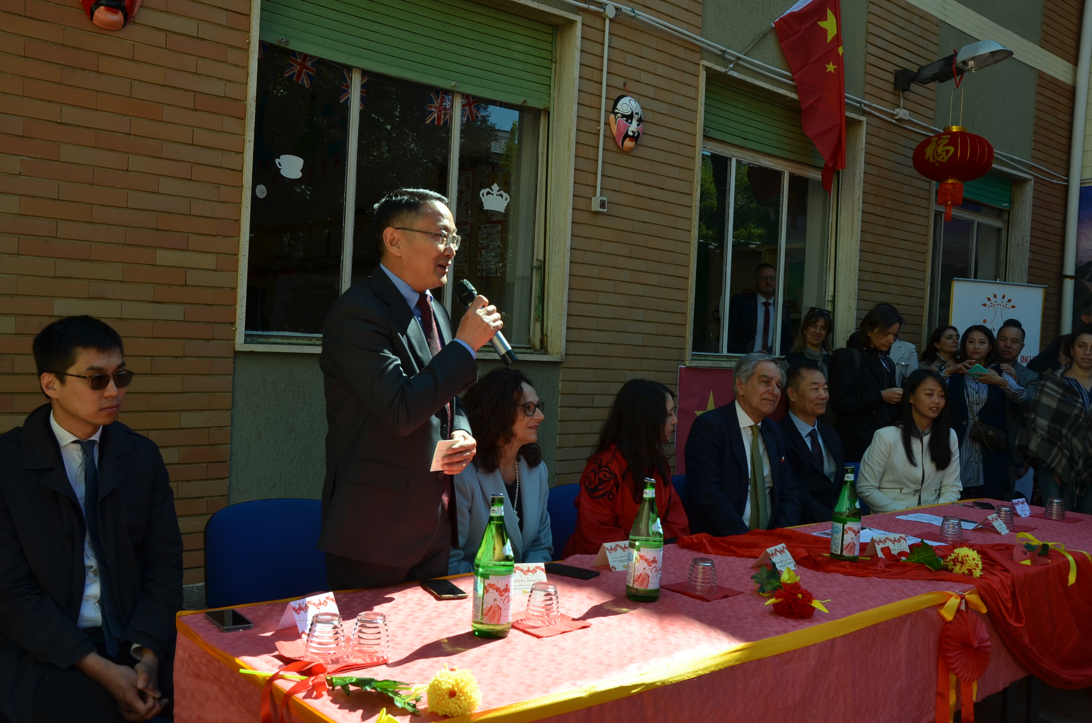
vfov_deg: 39.8
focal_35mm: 33
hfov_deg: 57.3
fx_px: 999
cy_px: 362
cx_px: 546
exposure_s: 1/250
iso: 200
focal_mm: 22
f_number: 8
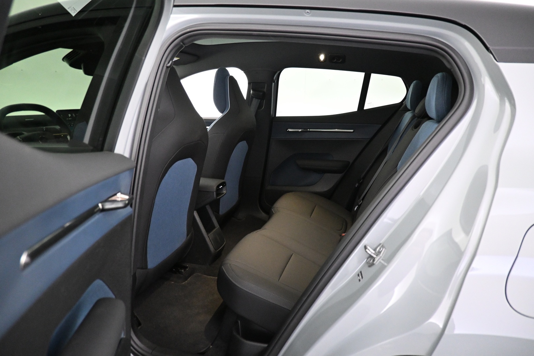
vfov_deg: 53.1
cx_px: 267
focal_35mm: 24
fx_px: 356
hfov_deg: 73.7
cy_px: 178
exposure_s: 1/40
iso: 4000
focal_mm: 16
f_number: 3.5
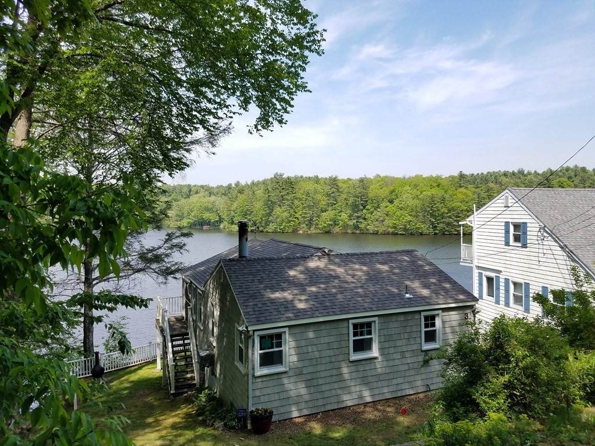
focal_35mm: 26
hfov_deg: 67.3
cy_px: 223
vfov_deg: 53.1
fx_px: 447
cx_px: 298
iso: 50
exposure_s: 1/1424
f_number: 1.7
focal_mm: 4.2
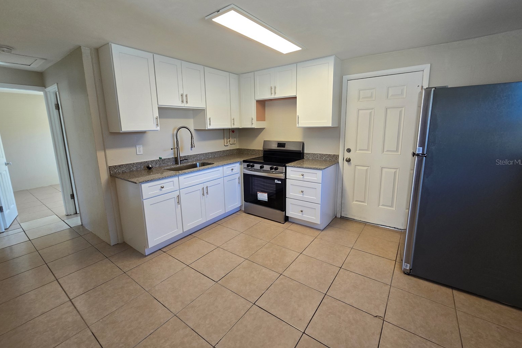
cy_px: 162
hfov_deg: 104.2
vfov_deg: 81.1
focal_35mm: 14
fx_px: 203
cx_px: 257
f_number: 2.2
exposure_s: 1/60
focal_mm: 2.2
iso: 80
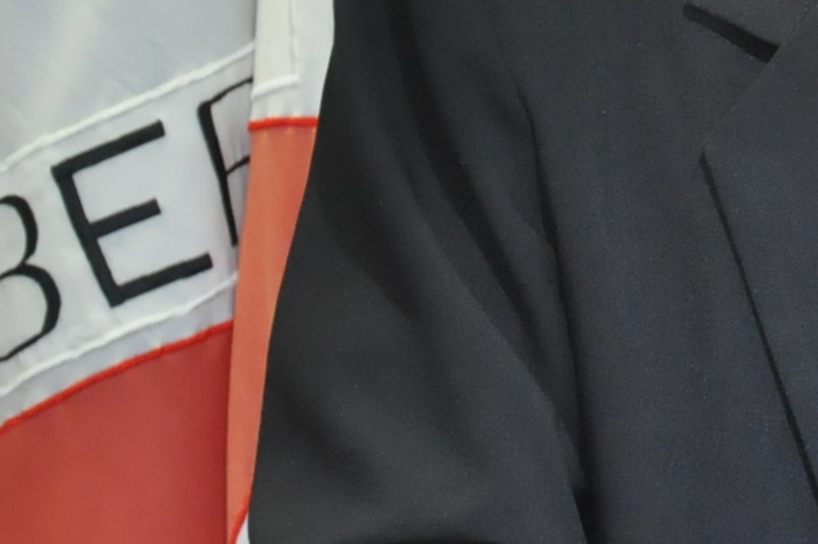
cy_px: -201
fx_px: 8689
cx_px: 943
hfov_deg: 5.4
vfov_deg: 3.6
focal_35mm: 383
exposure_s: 1/60
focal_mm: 75
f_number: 5.3
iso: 2000
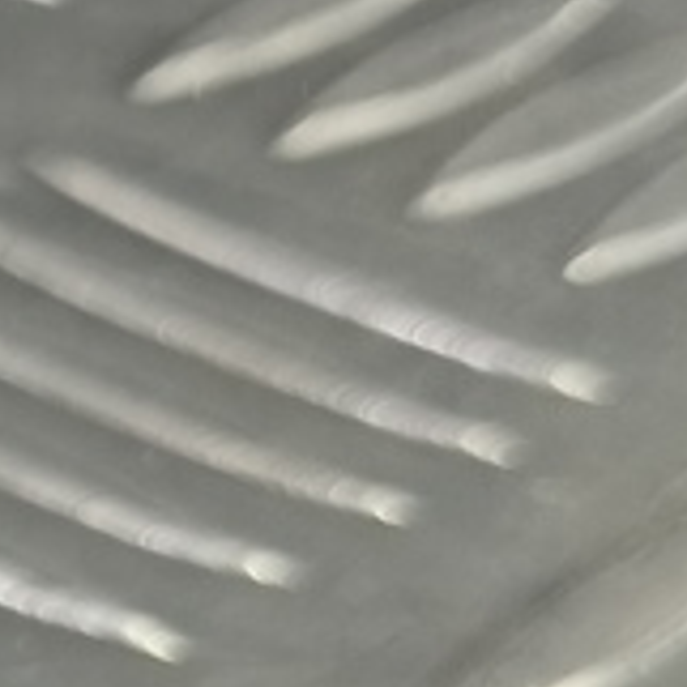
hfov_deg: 10.5
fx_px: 2897
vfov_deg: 13.1
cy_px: 866
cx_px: -1212
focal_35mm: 129
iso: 147
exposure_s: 1/50
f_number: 1.6
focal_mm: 4.11
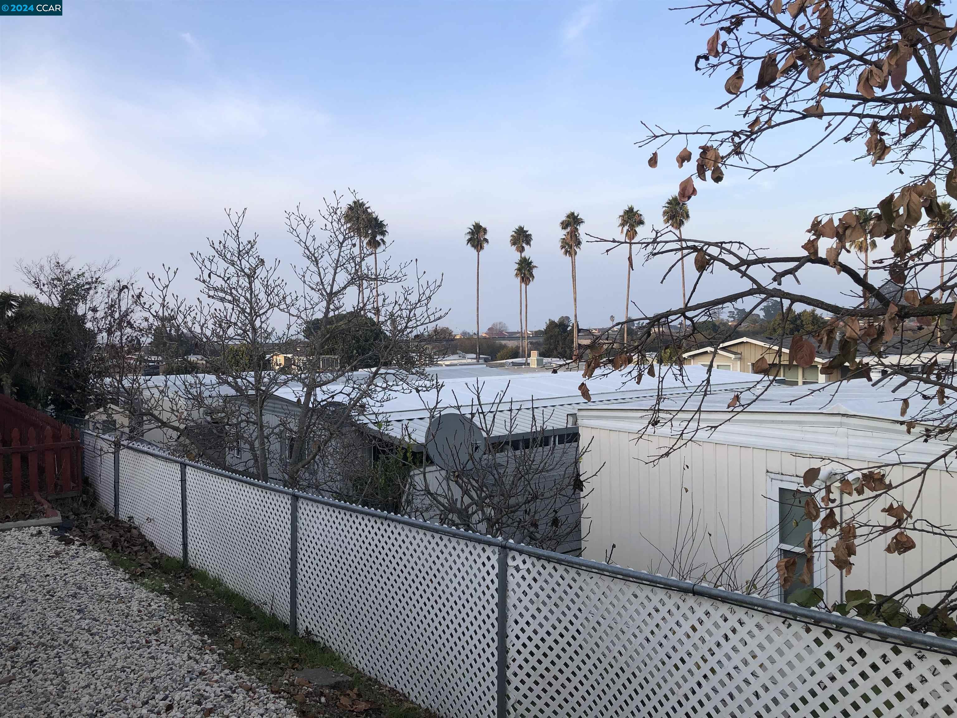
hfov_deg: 63.4
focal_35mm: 28
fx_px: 774
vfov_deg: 49.7
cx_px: 478
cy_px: 359
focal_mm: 3.99
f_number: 1.8
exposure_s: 1/457
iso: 20
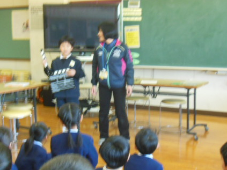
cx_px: 120
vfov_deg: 24.8
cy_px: 101
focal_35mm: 59
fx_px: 387
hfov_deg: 32.7
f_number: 4.1
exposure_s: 1/15
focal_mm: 6.9
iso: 400
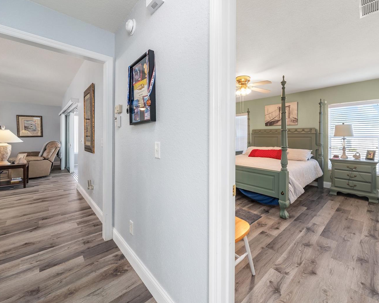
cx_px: 207
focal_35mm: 15
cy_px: 149
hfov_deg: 96.5
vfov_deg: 84.0
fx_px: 168
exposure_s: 1/3
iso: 160
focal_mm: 13
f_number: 8
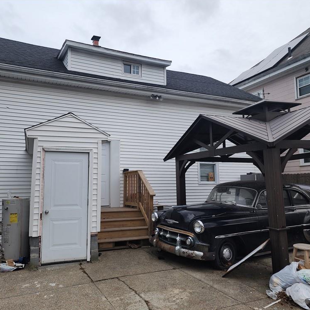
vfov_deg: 57.3
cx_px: 139
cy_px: 159
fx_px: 284
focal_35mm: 28
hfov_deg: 57.2
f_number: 1.8
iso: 64
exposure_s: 1/120
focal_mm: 6.4
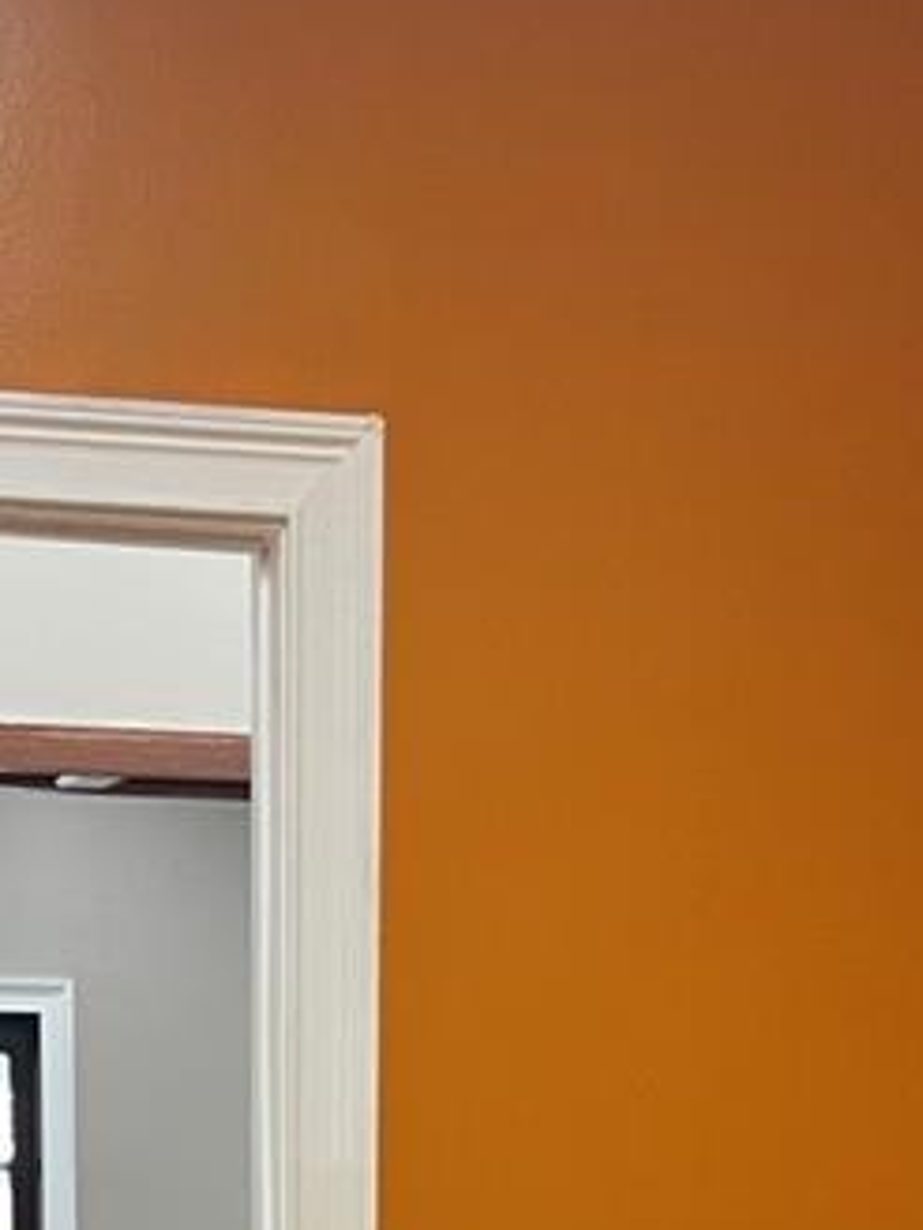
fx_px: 3377
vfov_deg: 17.3
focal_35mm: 95
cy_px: 2149
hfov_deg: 15.6
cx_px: 368
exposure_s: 1/60
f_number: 1.6
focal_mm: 4.2
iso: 160
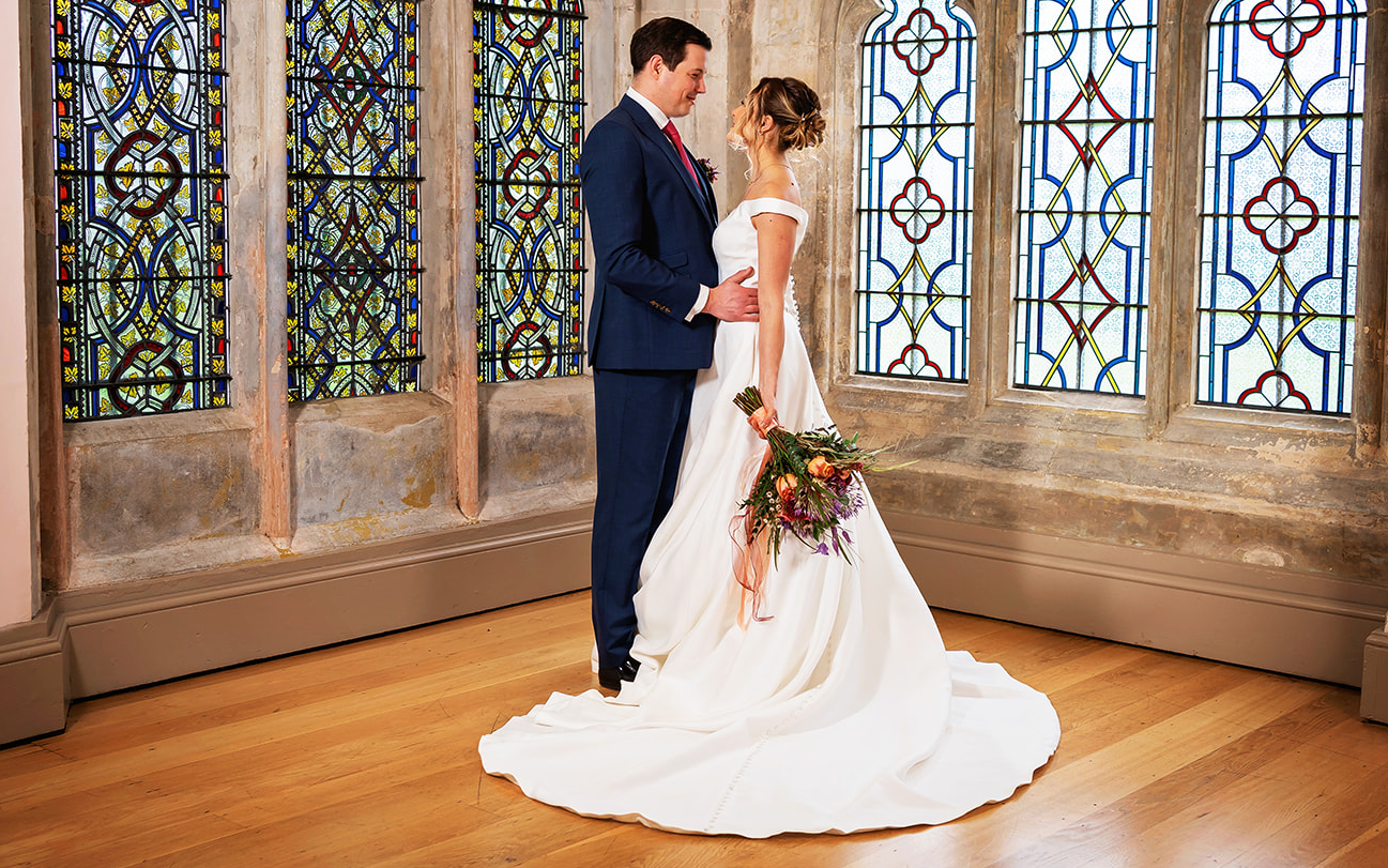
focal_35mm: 44
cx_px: 727
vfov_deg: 29.1
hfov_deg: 45.3
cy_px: 346
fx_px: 1665
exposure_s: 1/320
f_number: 2.8
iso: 250
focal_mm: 35
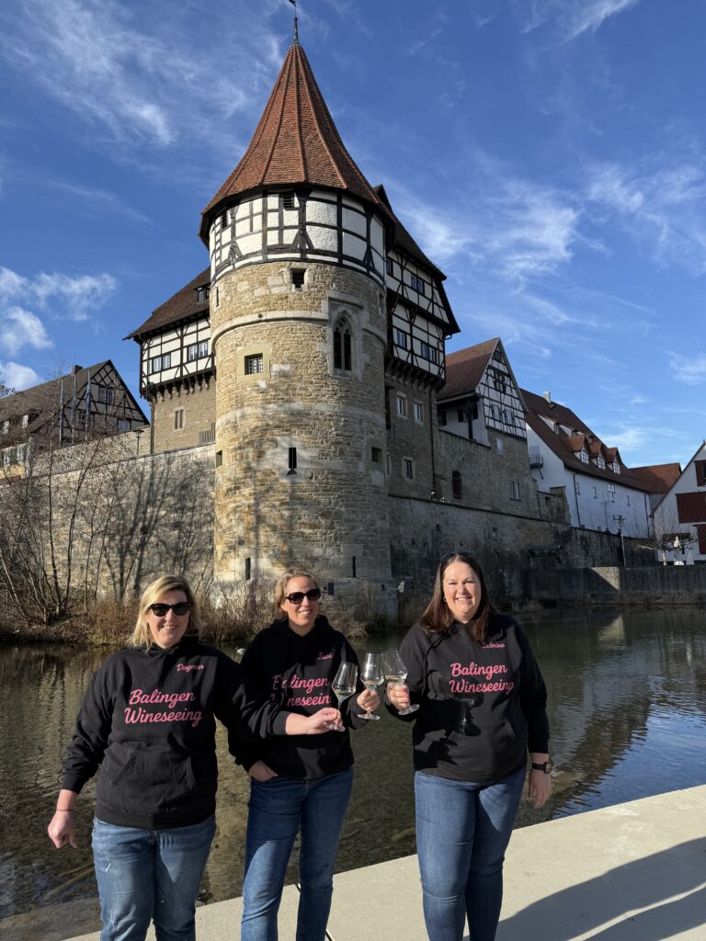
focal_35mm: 24
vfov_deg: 71.6
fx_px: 653
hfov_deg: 56.8
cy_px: 470
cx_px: 353
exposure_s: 1/2445
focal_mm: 6.76
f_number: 1.78
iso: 80
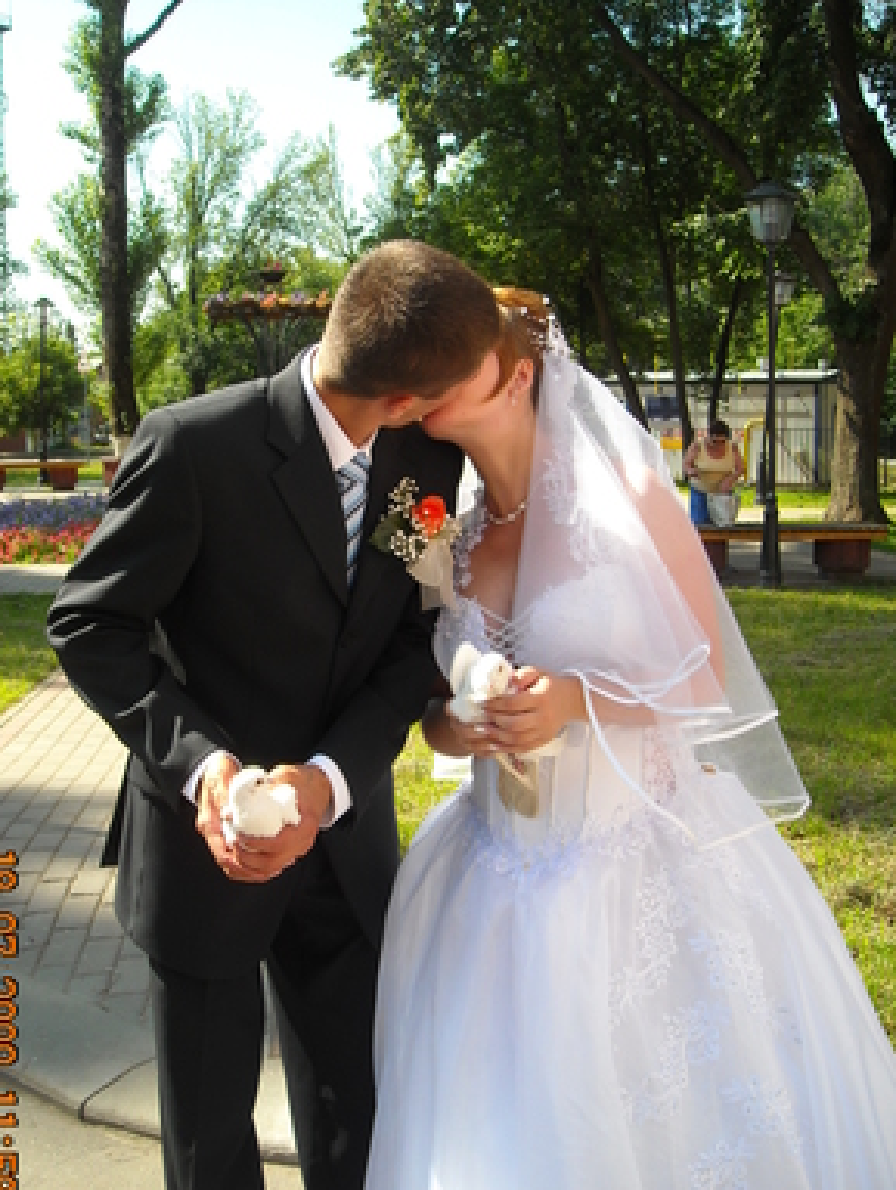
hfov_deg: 35.2
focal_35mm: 41
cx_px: 412
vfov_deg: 45.7
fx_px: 1412
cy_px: 558
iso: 64
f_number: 2.8
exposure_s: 1/369
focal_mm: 5.7
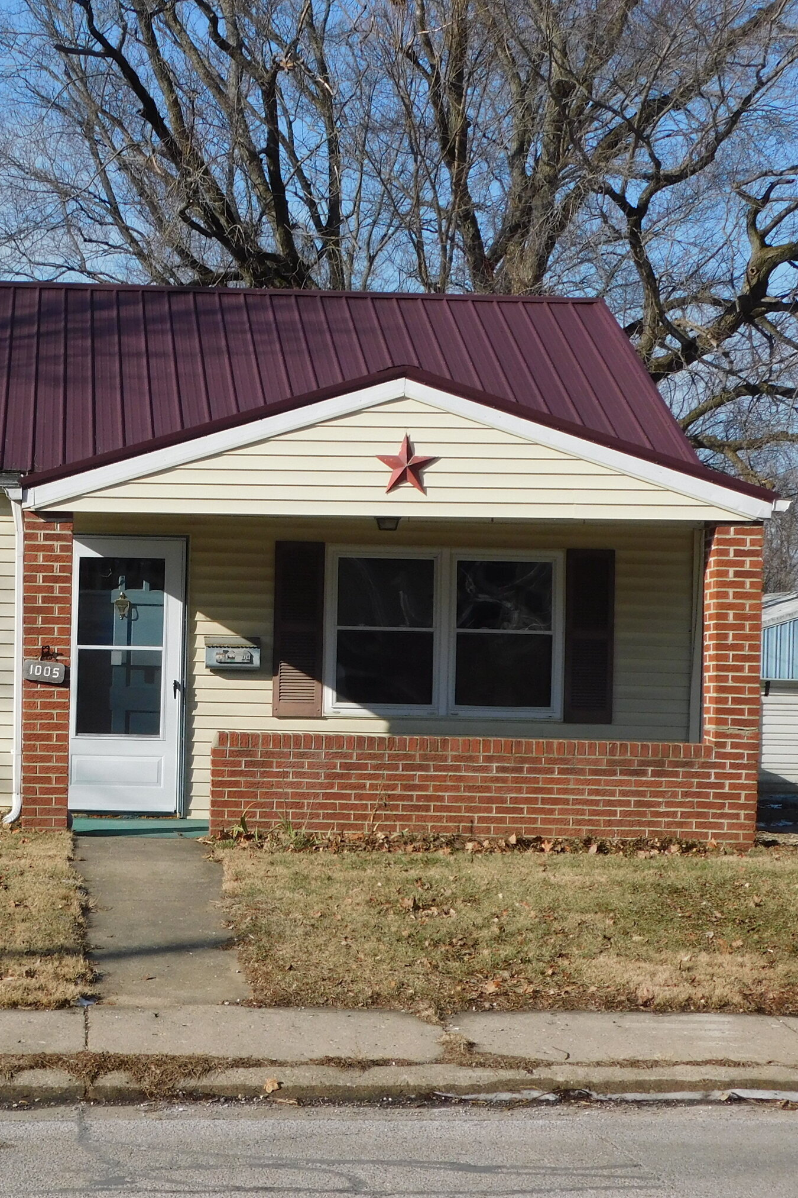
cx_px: 175
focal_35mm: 71
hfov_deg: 19.0
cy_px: 641
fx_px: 2361
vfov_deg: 28.4
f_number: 3.7
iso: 125
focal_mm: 8
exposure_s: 1/1000
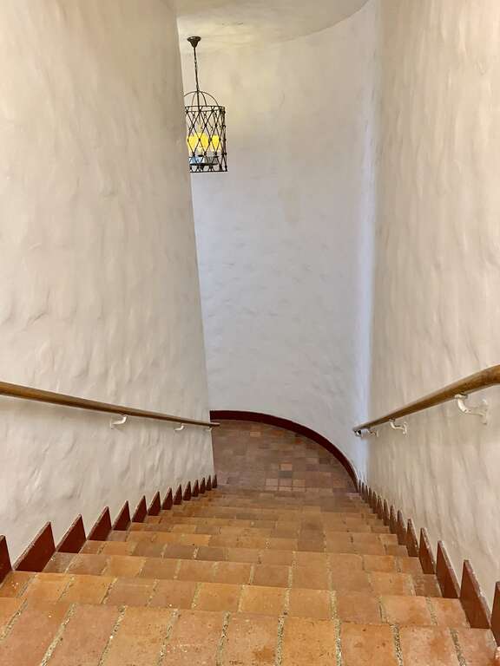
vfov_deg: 67.3
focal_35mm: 26
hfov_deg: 53.1
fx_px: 501
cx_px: 250
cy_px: 333
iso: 250
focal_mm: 4.25
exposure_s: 1/60
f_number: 1.8
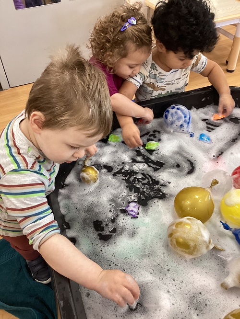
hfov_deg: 45.5
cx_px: 120
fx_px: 286
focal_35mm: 31
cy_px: 160
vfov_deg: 58.3
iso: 200
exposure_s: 1/50
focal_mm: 3.3
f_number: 2.4
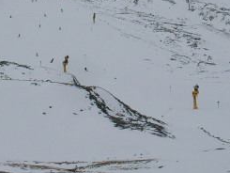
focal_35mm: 159
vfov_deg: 9.2
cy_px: -65
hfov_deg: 12.4
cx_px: 86
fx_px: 1057
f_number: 8.4
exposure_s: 1/350
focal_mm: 6.3
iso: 80
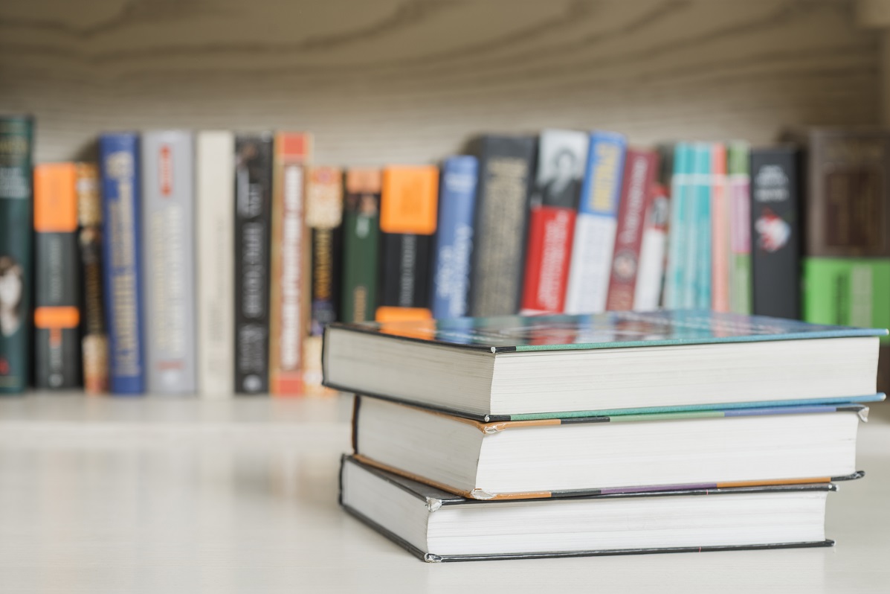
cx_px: 445
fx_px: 2596
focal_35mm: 105
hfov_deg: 19.5
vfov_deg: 13.0
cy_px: 297
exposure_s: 1/160
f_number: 6.3
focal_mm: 105
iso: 160
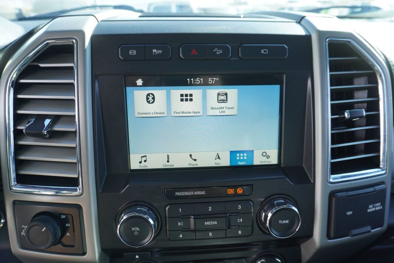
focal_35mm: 24
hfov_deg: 73.7
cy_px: 132
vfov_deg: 53.2
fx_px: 263
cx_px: 197
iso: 100
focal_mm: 16
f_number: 4.5
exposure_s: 1/80
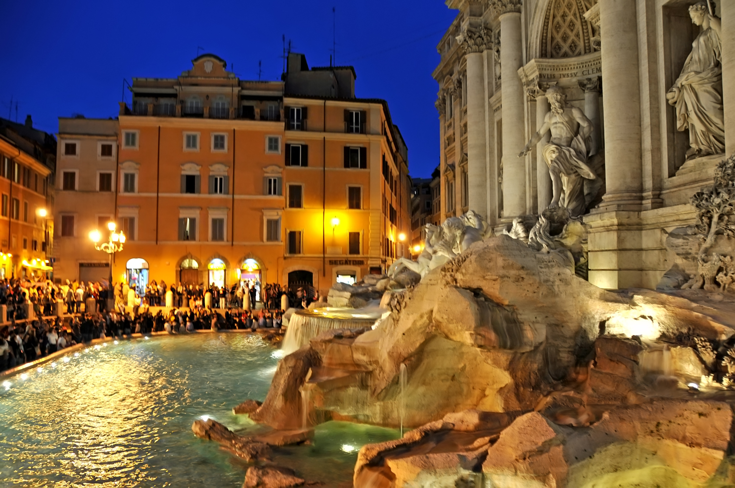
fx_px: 551
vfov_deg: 47.8
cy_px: 244
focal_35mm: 27
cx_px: 368
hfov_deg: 67.4
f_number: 3.5
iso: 200
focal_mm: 18
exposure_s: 1/3
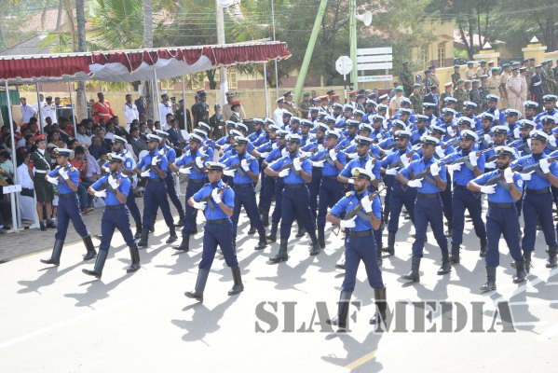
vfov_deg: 23.4
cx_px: 279
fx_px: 899
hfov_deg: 34.5
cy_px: 186
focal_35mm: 58
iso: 400
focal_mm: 58
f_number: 9
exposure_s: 1/160
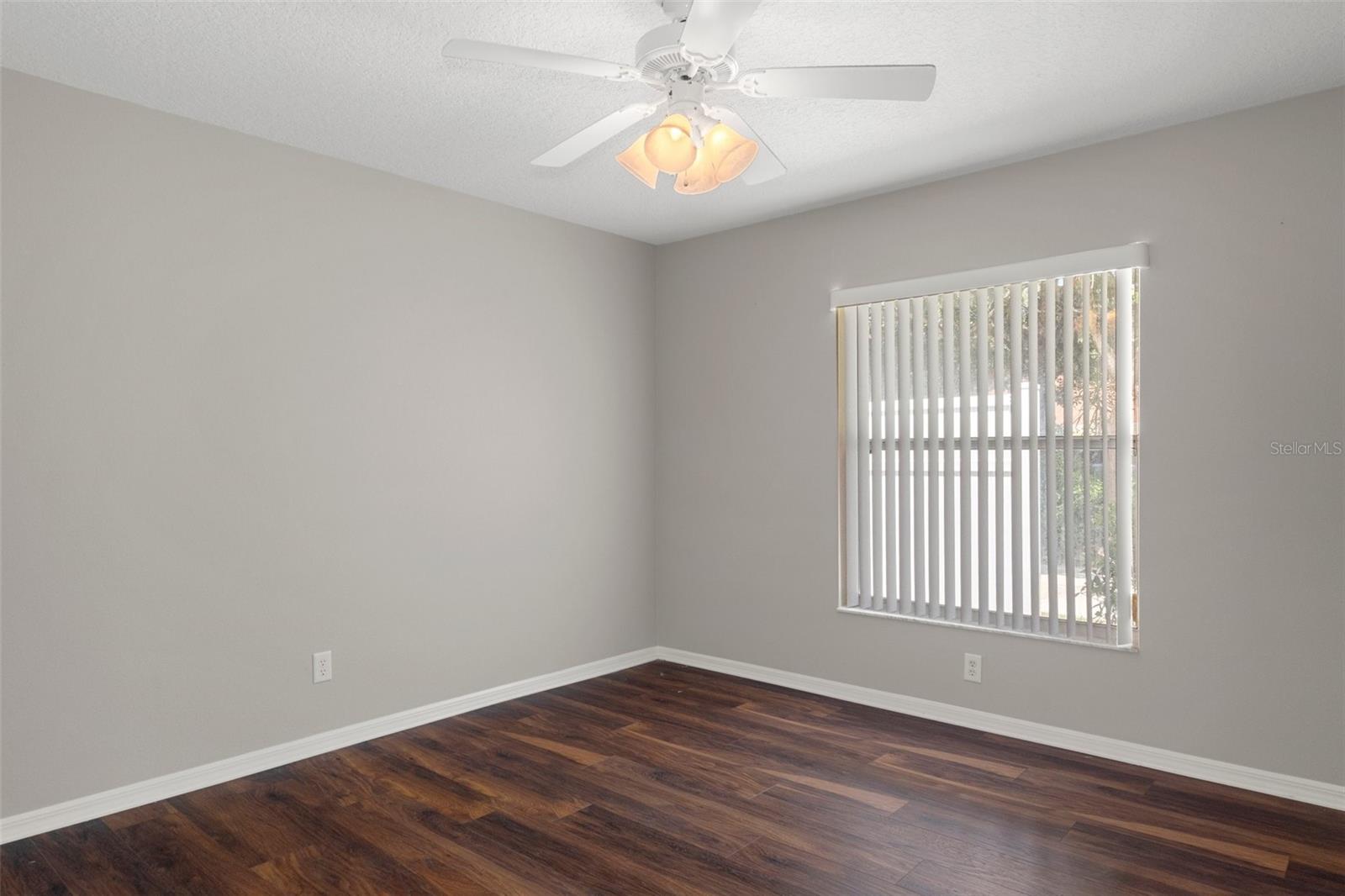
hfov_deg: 85.4
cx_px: 672
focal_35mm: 20
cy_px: 448
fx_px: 728
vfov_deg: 63.2
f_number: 8
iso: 320
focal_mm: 13
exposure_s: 1/3
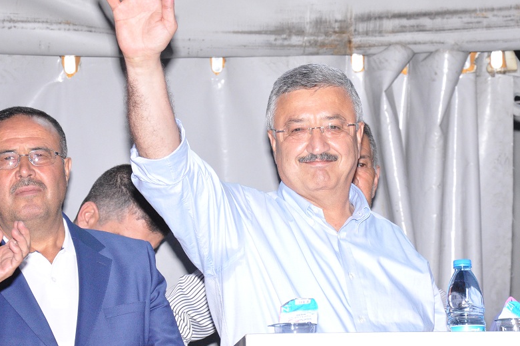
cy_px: 153
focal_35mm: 202
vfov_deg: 6.8
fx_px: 2909
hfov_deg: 10.2
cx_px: 296
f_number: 7.1
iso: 2000
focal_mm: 105
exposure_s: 1/60
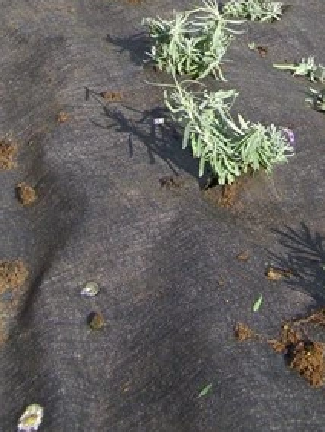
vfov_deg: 21.1
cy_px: -53
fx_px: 1100
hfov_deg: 16.8
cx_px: 227
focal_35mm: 88
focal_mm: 7.9
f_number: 5.6
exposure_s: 1/160
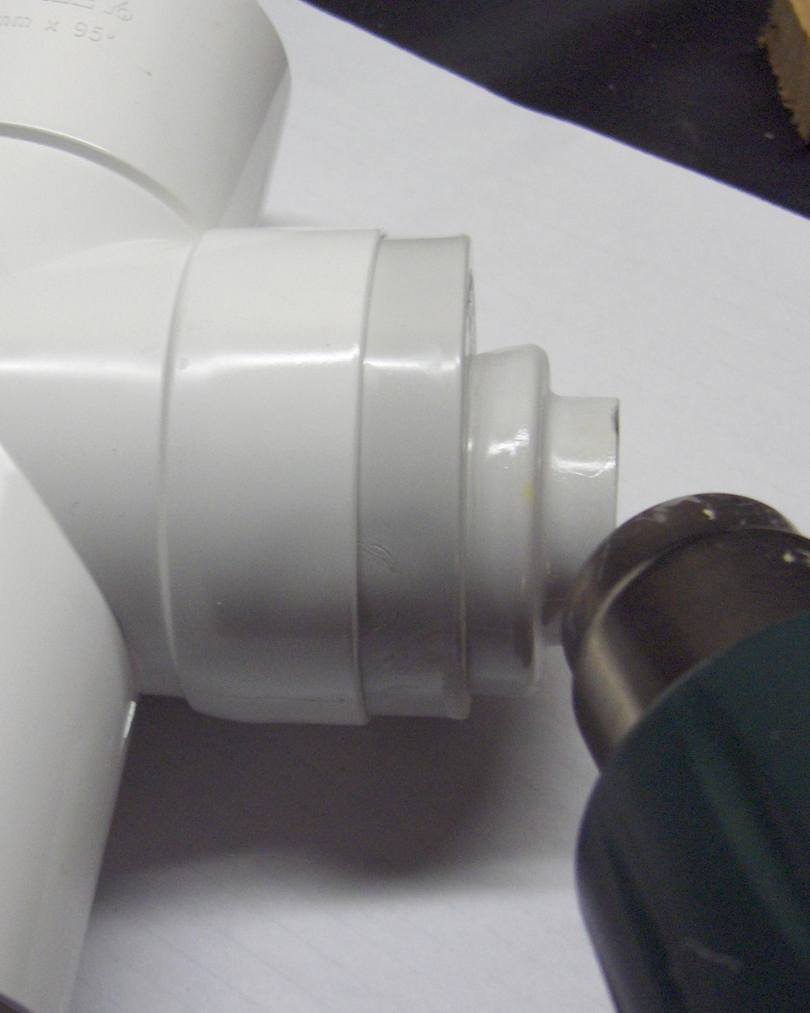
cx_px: 267
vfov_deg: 30.0
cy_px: 531
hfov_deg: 24.1
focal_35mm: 63
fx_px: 1888
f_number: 2.8
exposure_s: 1/85.5
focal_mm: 8
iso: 200
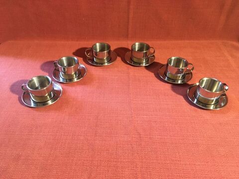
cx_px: 120
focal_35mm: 29
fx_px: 200
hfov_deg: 61.7
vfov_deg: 48.2
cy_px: 90
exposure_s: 1/25
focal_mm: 4.15
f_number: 2.2
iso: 200
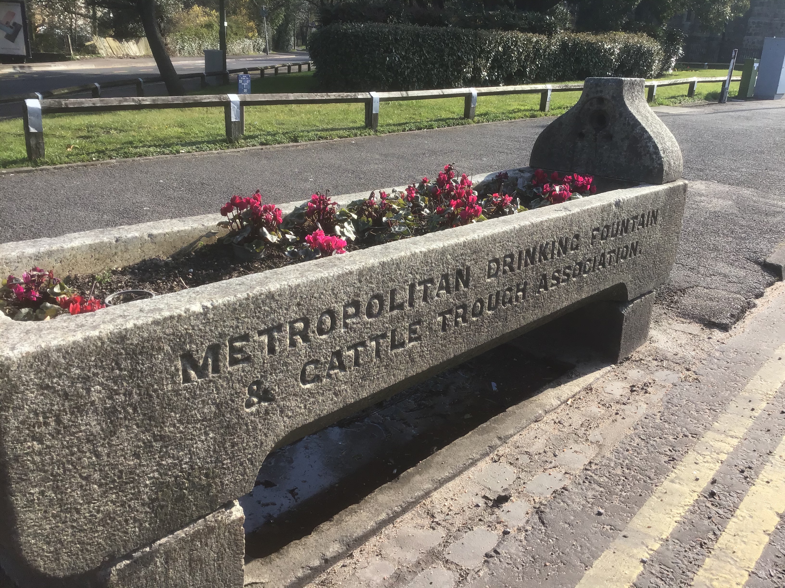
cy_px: 294
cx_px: 392
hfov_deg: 58.4
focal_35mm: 31
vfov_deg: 45.4
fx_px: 703
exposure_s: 1/473
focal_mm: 3.3
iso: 25
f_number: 2.4
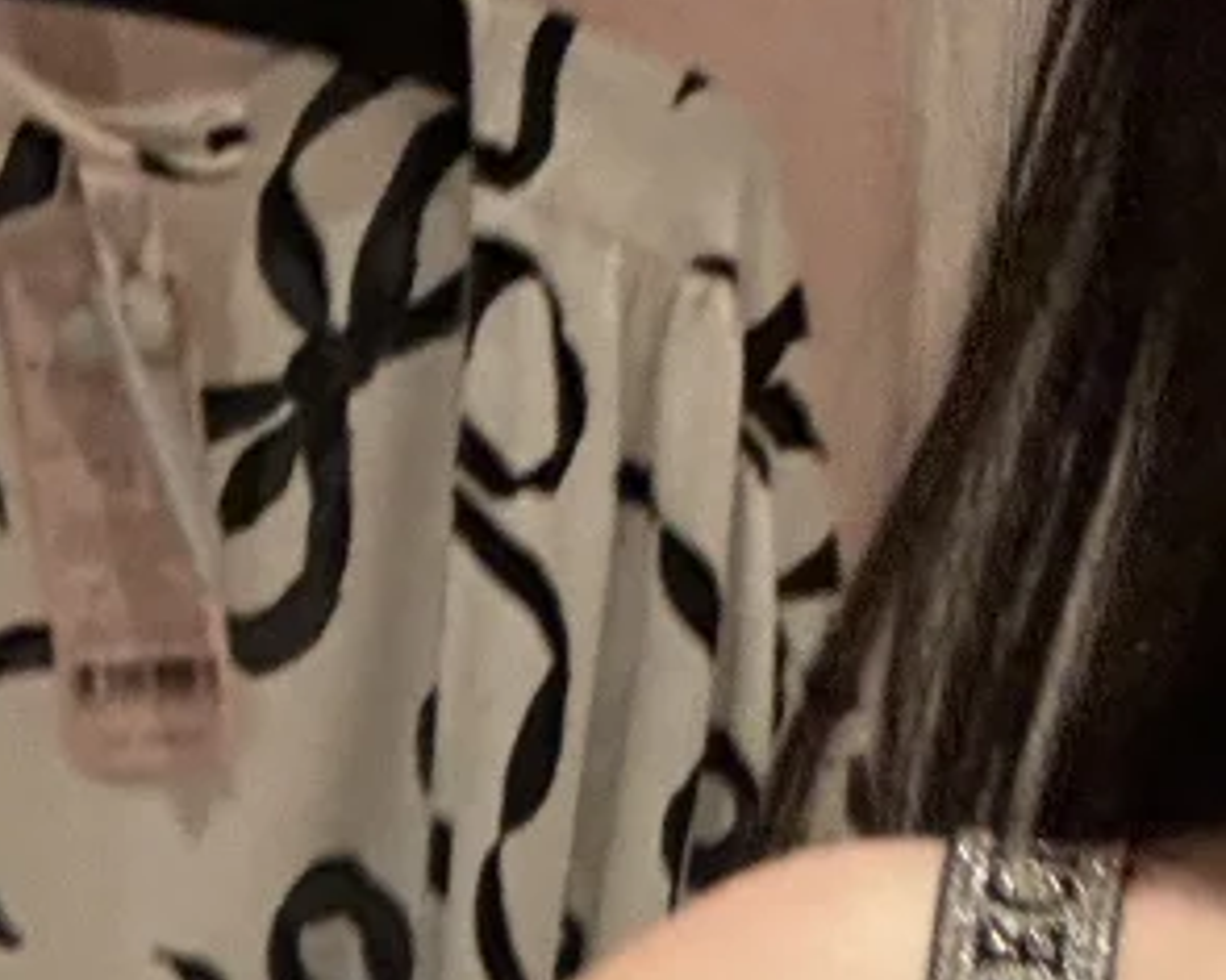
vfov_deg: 11.8
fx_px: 3990
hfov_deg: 17.1
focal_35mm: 110
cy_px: 2239
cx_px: 1226
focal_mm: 2.69
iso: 125
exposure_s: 1/50
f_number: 1.9
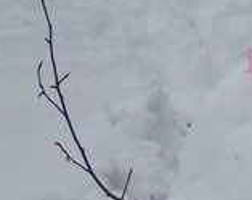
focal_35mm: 514
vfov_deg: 3.0
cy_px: -32
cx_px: 456
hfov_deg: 3.7
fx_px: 3826
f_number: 4.8
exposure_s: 1/250
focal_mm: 20
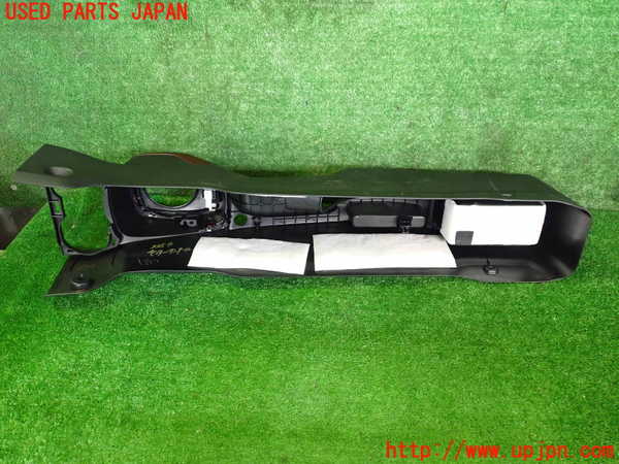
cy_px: 232
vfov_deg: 46.8
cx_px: 310
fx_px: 536
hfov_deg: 60.0
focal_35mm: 30
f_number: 2.3
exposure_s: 1/30
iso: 500
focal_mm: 5.4
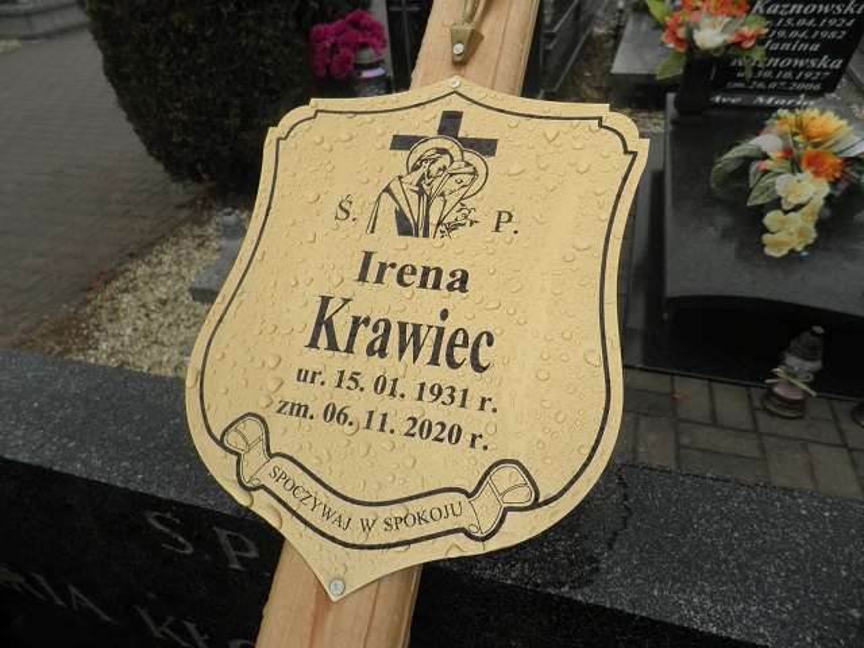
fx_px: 599
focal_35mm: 24
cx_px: 432
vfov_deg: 56.8
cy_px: 324
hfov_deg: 71.6
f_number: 3.3
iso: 64
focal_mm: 4.3
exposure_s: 1/160
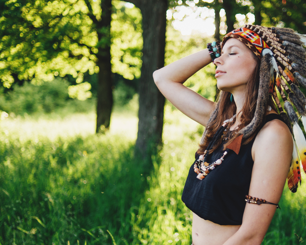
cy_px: 140
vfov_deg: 23.5
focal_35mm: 65
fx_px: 589
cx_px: 192
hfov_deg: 29.0
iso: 200
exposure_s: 1/500
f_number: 2
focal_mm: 35
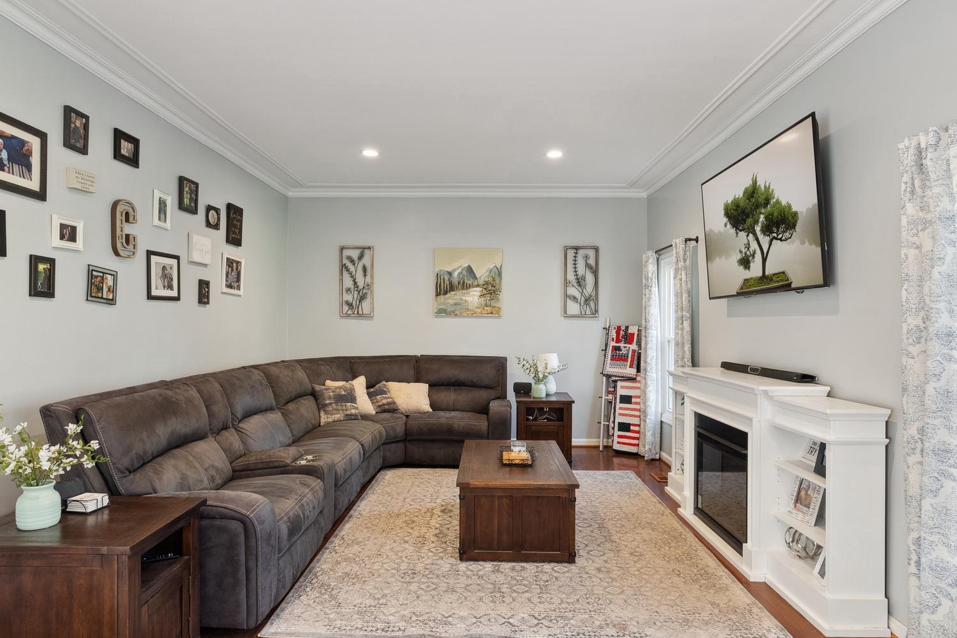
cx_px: 471
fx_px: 585
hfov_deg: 78.6
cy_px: 331
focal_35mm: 22
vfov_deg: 57.2
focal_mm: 16
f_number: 8
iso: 640
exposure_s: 1/10
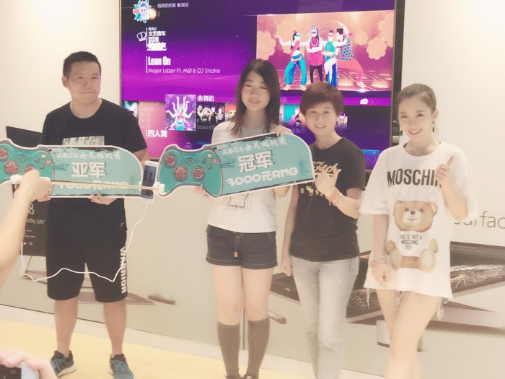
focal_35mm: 57
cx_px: 252
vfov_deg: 25.7
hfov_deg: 33.8
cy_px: 190
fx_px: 832
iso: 125
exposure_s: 1/50
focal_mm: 6.6
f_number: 2.8
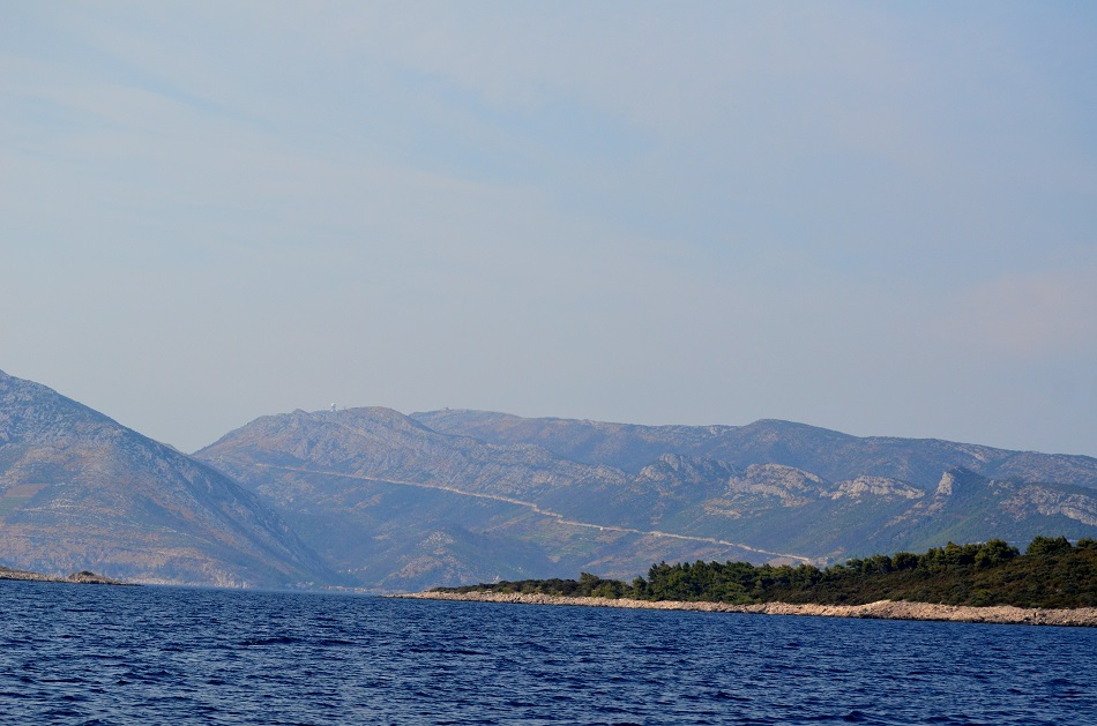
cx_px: 548
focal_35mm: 105
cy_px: 363
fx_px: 3193
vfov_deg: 13.0
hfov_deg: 19.5
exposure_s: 1/5000
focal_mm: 70
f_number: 5
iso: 640
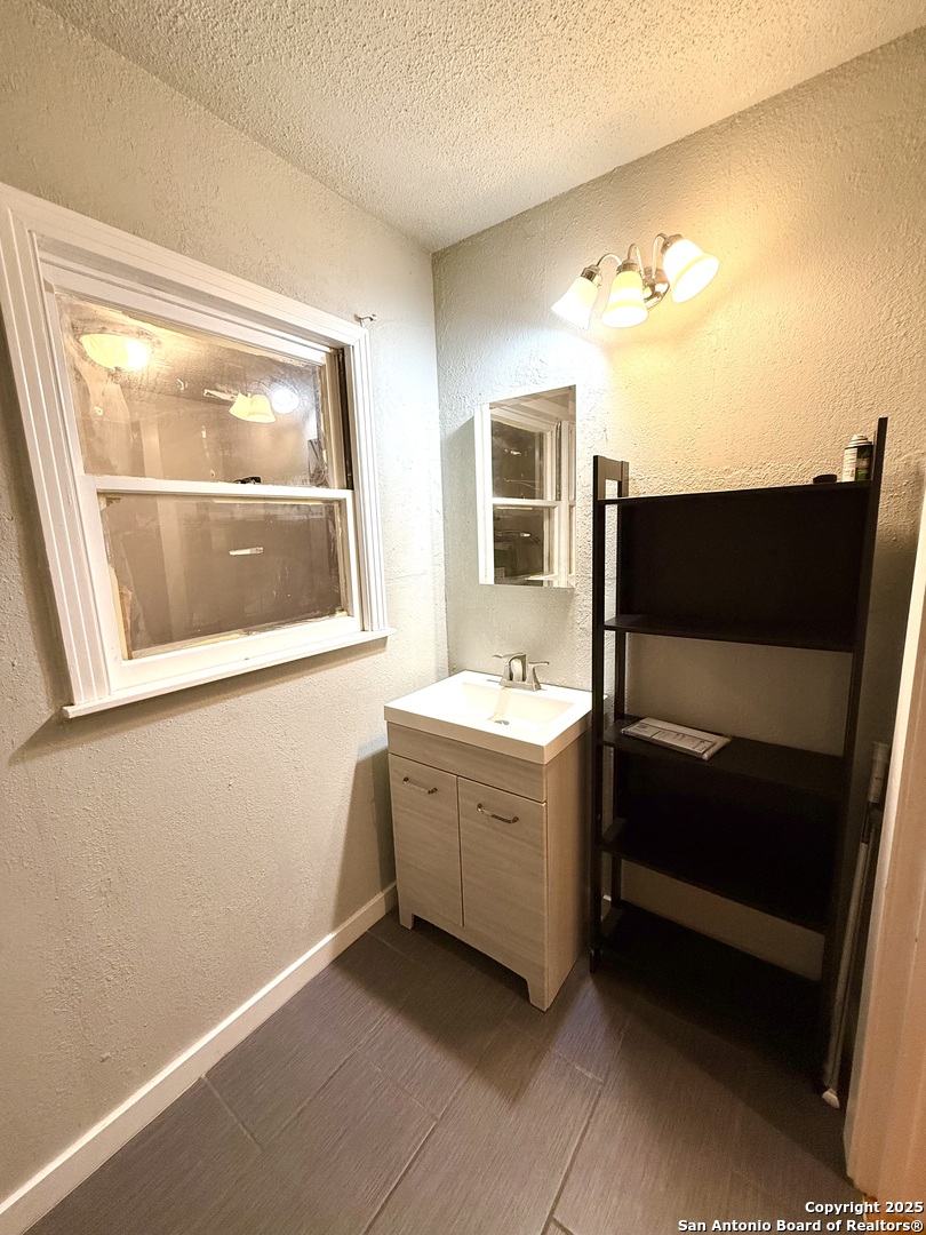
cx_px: 463
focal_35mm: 14
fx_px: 499
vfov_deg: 102.1
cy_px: 618
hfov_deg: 85.7
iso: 200
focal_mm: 2.22
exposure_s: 1/120
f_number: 2.2
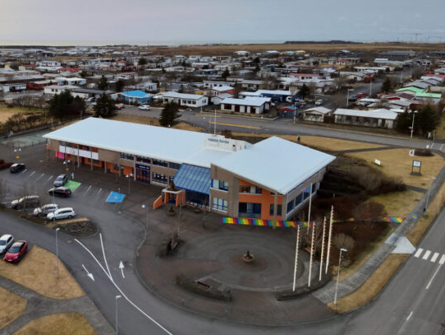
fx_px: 437
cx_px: 140
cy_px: 134
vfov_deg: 41.6
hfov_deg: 52.7
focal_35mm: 34
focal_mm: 4.4
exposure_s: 1/100
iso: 100
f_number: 2.8
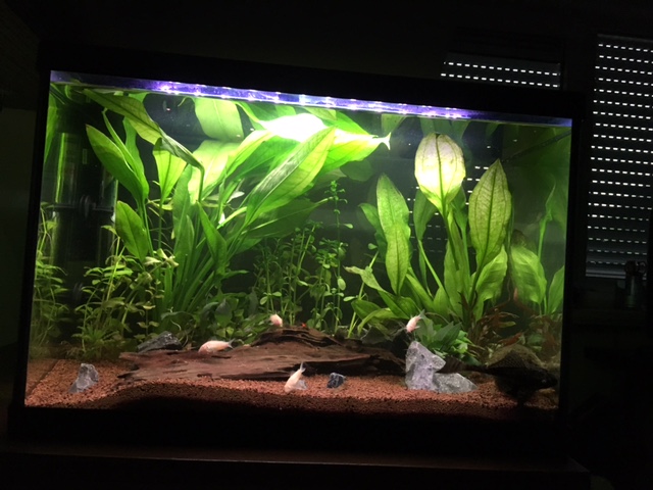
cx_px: 326
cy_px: 245
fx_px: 547
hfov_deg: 61.7
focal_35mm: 29
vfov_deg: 48.2
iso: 200
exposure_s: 1/20
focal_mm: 4.15
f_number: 2.2
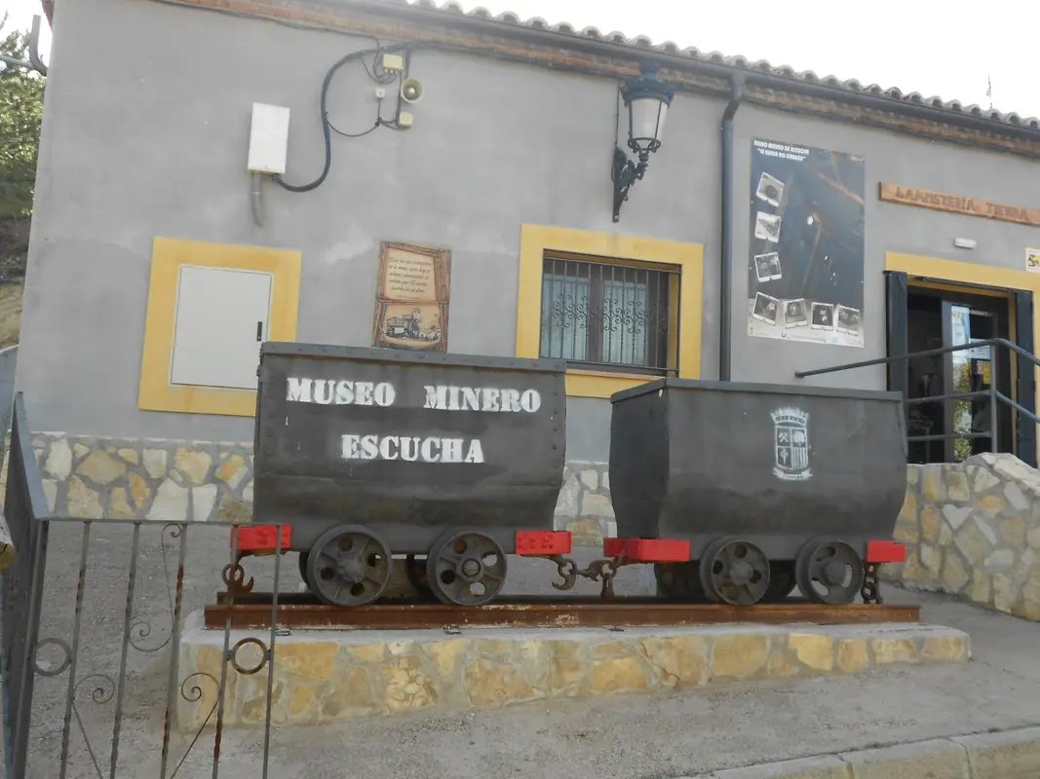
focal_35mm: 32
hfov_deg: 56.8
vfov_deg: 44.2
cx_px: 520
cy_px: 390
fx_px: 961
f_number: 3.6
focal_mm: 5.8
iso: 80
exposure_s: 1/160
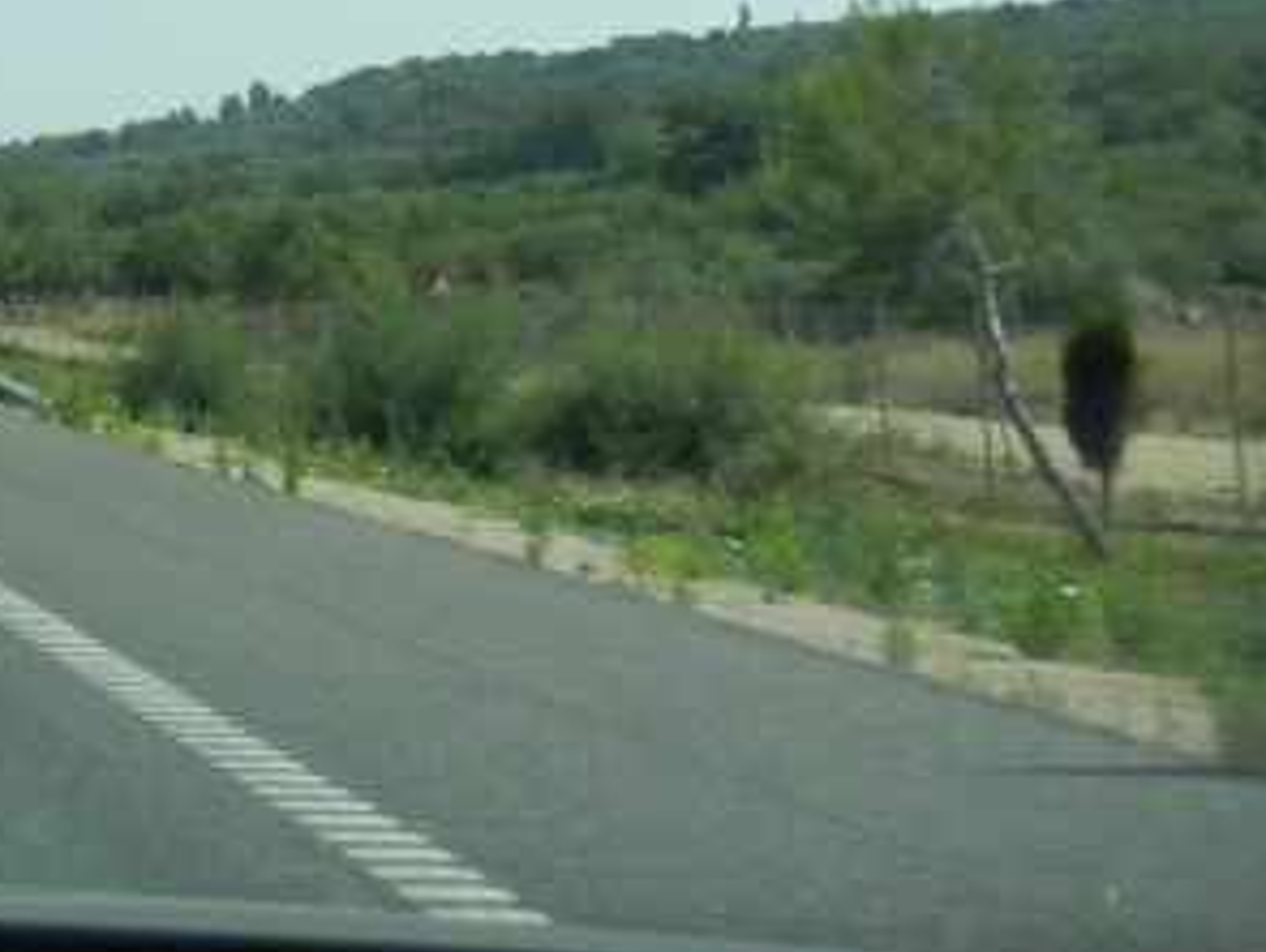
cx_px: -923
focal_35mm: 104
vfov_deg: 14.1
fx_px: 3808
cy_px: 56
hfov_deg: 16.3
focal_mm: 5.4
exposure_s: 1/363
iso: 160
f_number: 7
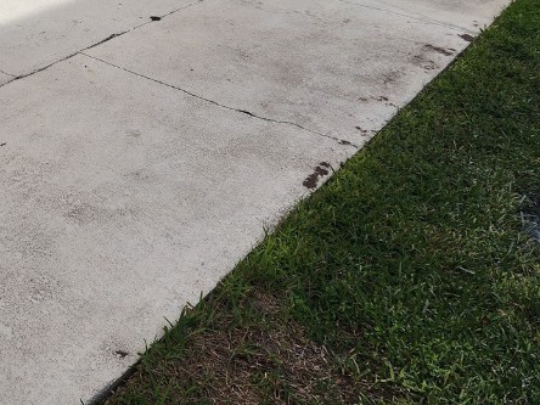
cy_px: -6
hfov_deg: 34.4
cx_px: 67
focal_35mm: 53
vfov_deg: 26.0
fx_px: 827
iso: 12
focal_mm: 6.4
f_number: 1.8
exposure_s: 1/1402
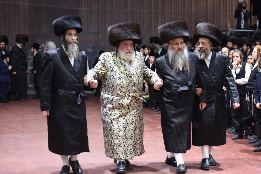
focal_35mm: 70
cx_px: 130
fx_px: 508
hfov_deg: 28.8
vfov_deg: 19.5
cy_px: 87
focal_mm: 70
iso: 2000
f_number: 2.8
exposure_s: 1/100
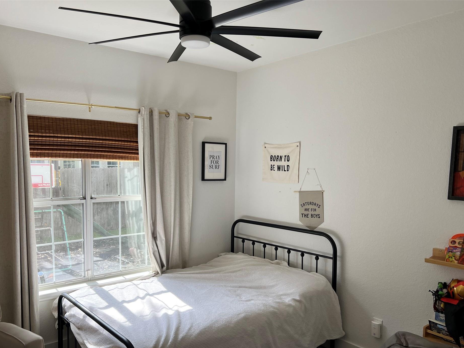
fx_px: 389
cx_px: 213
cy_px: 194
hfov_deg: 61.6
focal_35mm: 29
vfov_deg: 48.1
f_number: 1.5
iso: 50
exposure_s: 1/395
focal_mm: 5.7
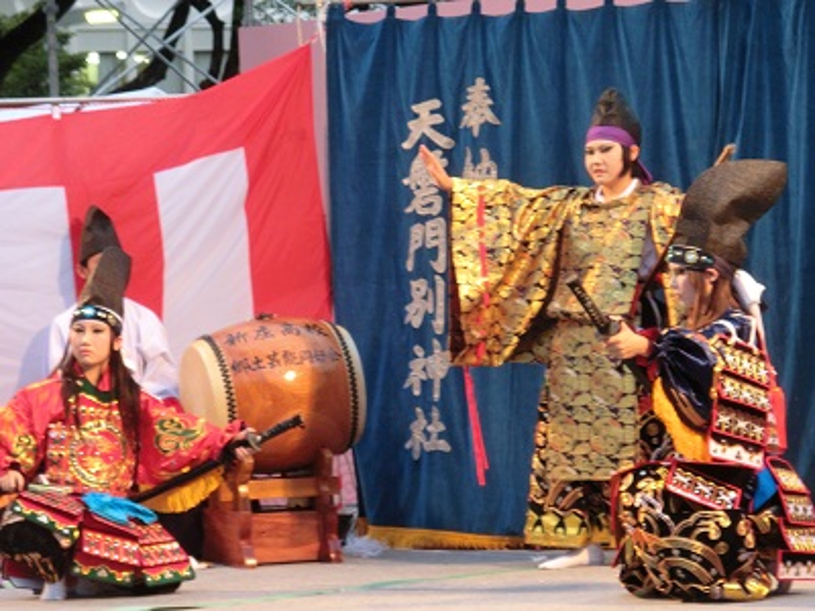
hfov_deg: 14.6
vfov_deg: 11.0
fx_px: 3178
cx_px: 408
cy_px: 306
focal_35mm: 135
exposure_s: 1/60
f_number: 4.8
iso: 500
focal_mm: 23.8
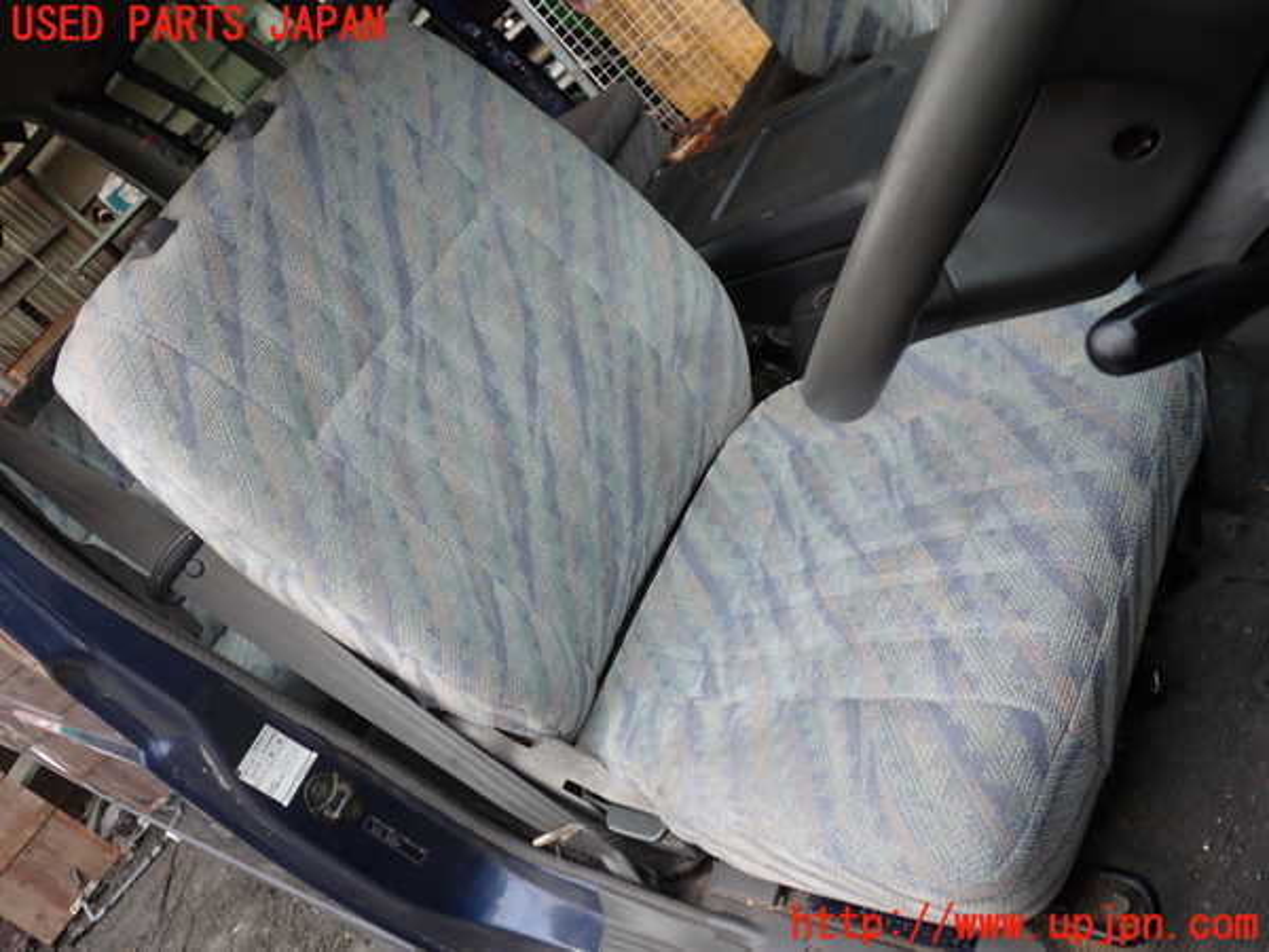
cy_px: 476
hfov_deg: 60.0
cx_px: 634
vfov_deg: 46.8
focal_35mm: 30
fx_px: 1100
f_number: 2.3
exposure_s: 1/60
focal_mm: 5.4
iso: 200
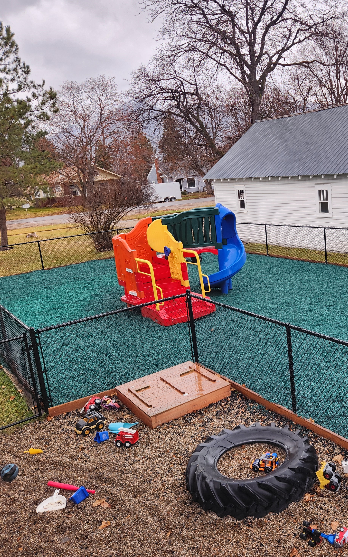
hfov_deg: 37.0
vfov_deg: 58.1
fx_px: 501
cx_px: 278
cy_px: 278
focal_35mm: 33
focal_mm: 5.4
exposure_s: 1/180
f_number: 1.8
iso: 25
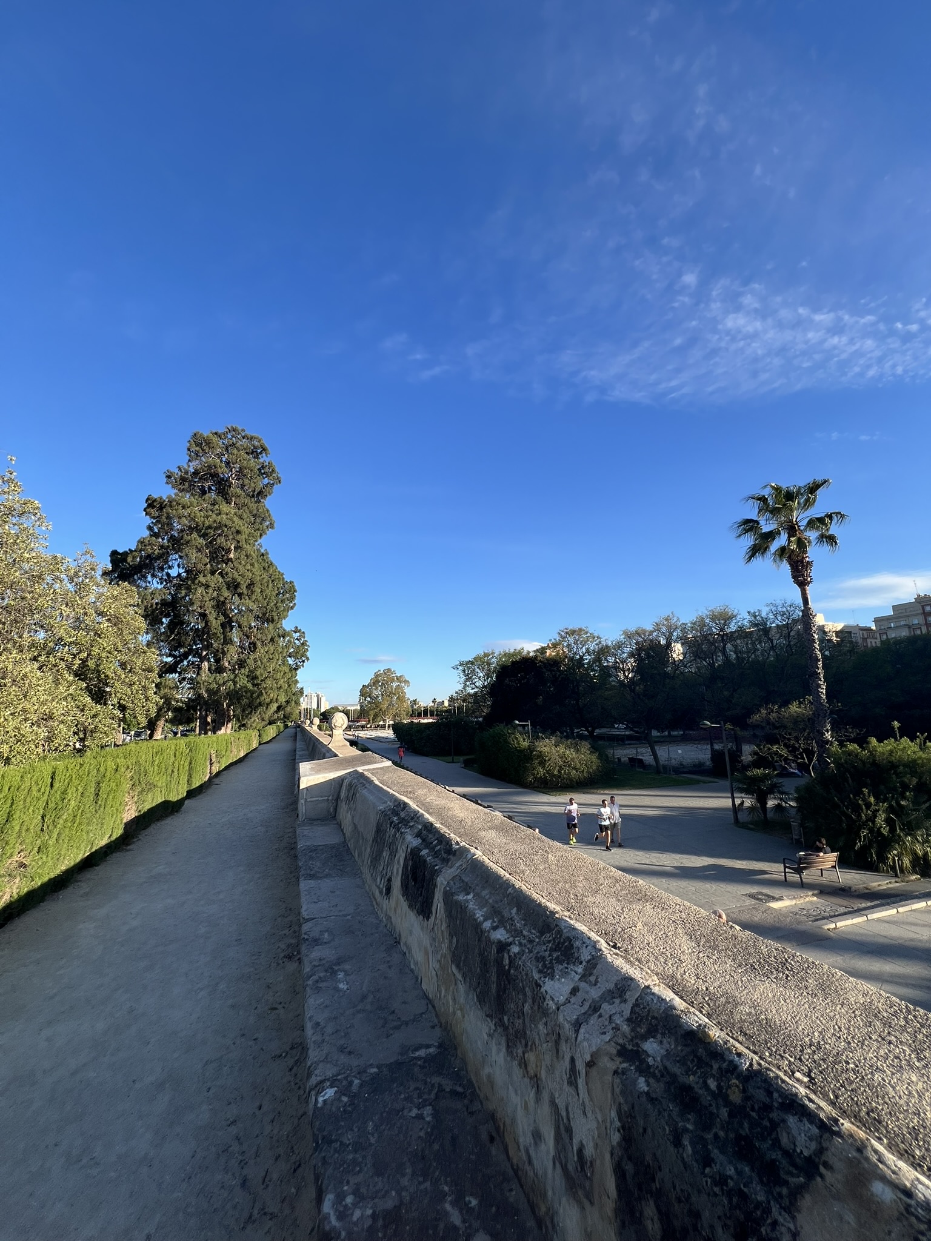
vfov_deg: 106.2
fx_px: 466
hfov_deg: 89.9
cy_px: 620
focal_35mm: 13
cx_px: 466
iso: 32
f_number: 1.8
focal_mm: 1.57
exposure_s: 1/874
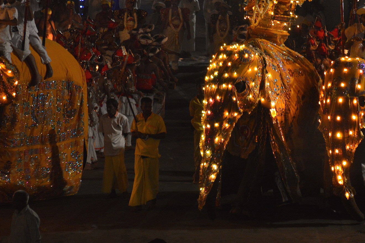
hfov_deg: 7.8
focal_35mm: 266
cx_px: 208
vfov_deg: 5.2
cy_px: 94
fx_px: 2694
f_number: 4.5
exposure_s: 1/40
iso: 800
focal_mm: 98
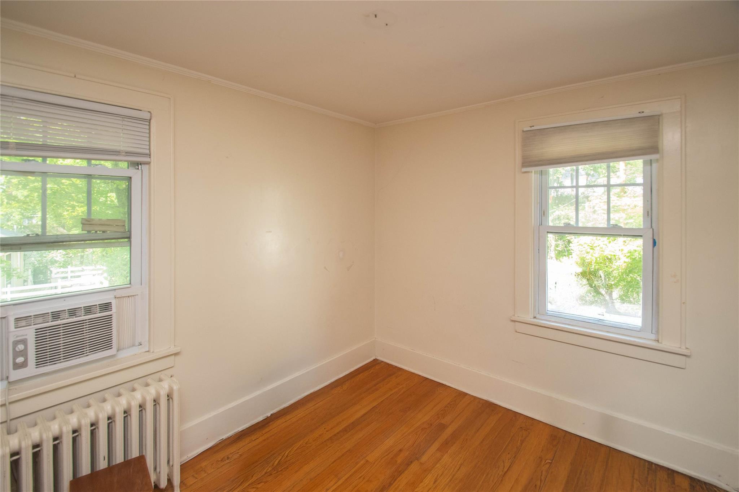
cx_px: 370
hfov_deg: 100.4
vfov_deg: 77.3
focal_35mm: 15
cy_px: 246
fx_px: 308
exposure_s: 1/60
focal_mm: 10
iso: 900
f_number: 5.6
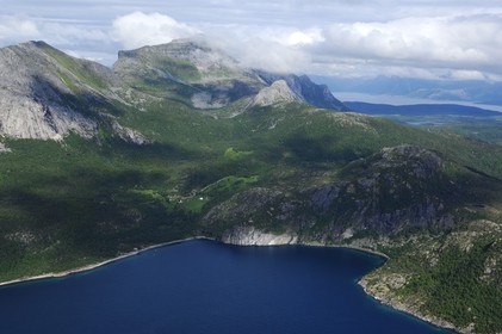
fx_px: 585
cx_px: 251
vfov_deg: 31.8
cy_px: 167
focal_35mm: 42
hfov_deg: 46.4
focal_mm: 28
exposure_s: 1/1000
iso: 100
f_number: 4.5
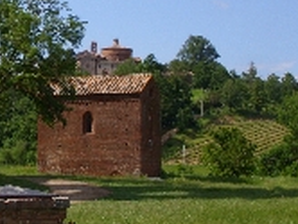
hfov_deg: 18.7
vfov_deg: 14.3
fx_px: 888
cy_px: 20
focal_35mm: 103
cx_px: 18
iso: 50
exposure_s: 1/260
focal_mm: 7.8
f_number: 7.4
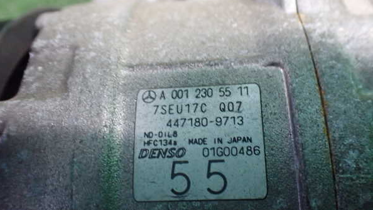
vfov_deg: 35.6
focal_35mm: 33
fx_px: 326
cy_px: 119
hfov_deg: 59.5
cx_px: 185
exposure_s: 1/30
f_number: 2.3
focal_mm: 5.4
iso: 1000
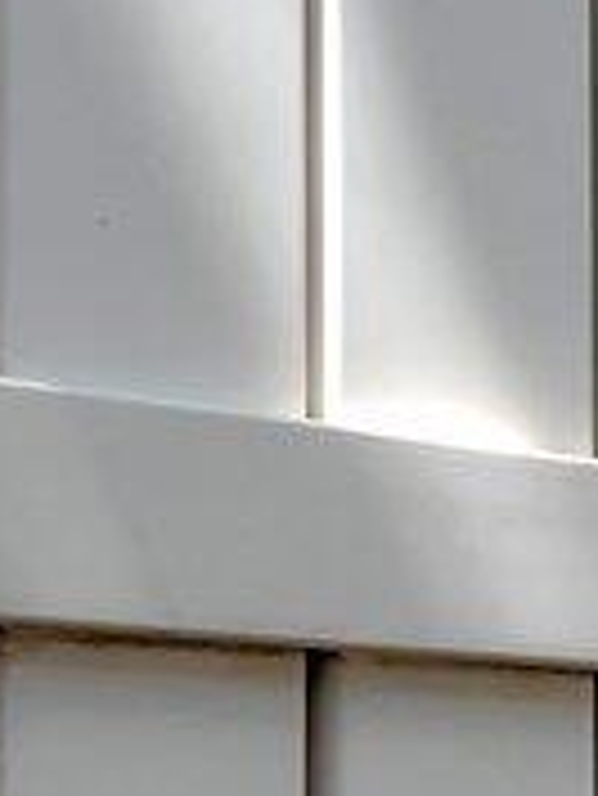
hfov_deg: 4.5
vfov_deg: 9.9
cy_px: 1068
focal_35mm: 196
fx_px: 4502
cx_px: 4051
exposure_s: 1/640
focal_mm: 17.6
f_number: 8
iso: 400
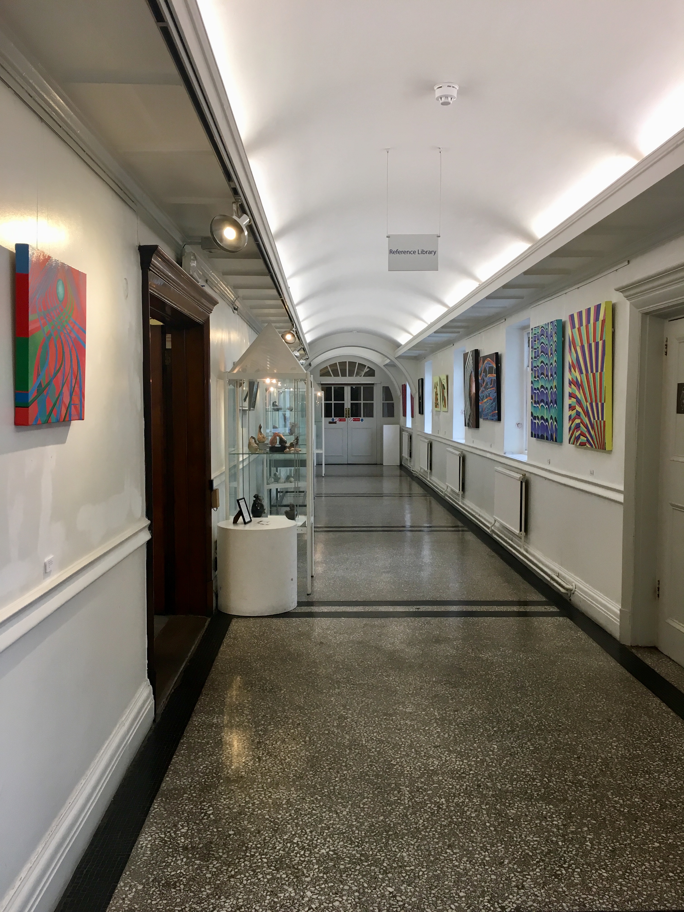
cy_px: 456
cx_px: 342
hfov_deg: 48.2
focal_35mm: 29
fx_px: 764
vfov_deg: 61.7
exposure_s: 1/33
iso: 32
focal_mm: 4.15
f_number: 2.2
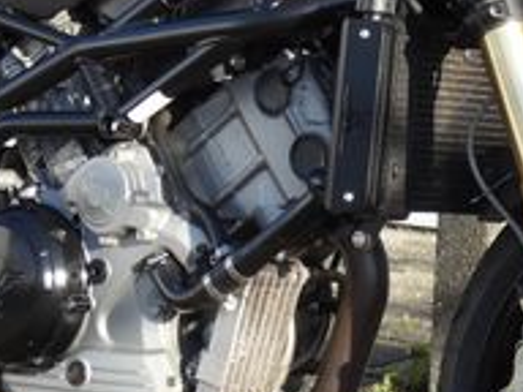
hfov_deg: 10.8
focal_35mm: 183
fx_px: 2765
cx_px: 245
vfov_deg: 8.1
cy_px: 122
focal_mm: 9.9
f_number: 4
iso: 80
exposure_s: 1/160
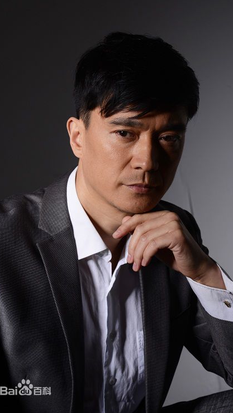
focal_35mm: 90
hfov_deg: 13.4
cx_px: 126
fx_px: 988
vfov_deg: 23.7
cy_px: 208
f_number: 11
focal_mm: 85
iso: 100
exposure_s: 1/125
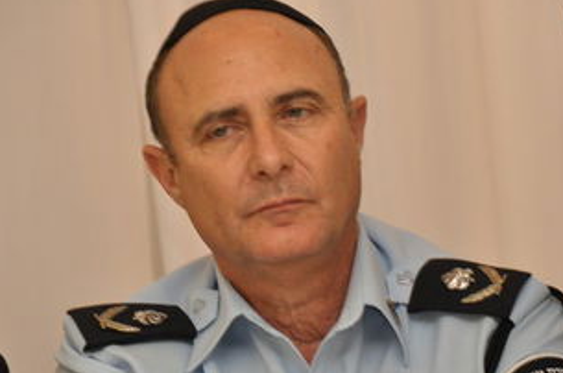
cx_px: 292
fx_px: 6149
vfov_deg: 3.5
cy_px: 162
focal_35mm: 394
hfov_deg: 5.2
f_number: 5.6
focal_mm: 200
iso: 800
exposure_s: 1/60
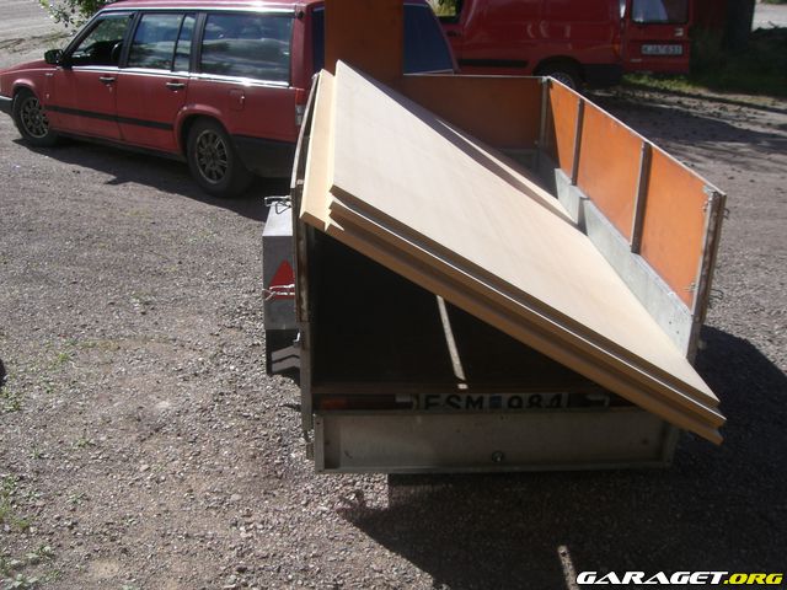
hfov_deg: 49.0
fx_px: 864
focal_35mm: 38
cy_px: 295
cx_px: 394
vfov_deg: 37.7
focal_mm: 6.2
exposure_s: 1/400
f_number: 4.3
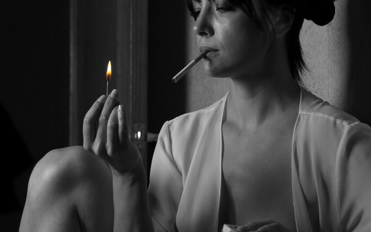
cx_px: 235
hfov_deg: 19.4
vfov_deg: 12.2
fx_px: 1081
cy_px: 129
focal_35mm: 107
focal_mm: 40
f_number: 3.5
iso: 200
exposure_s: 1/100
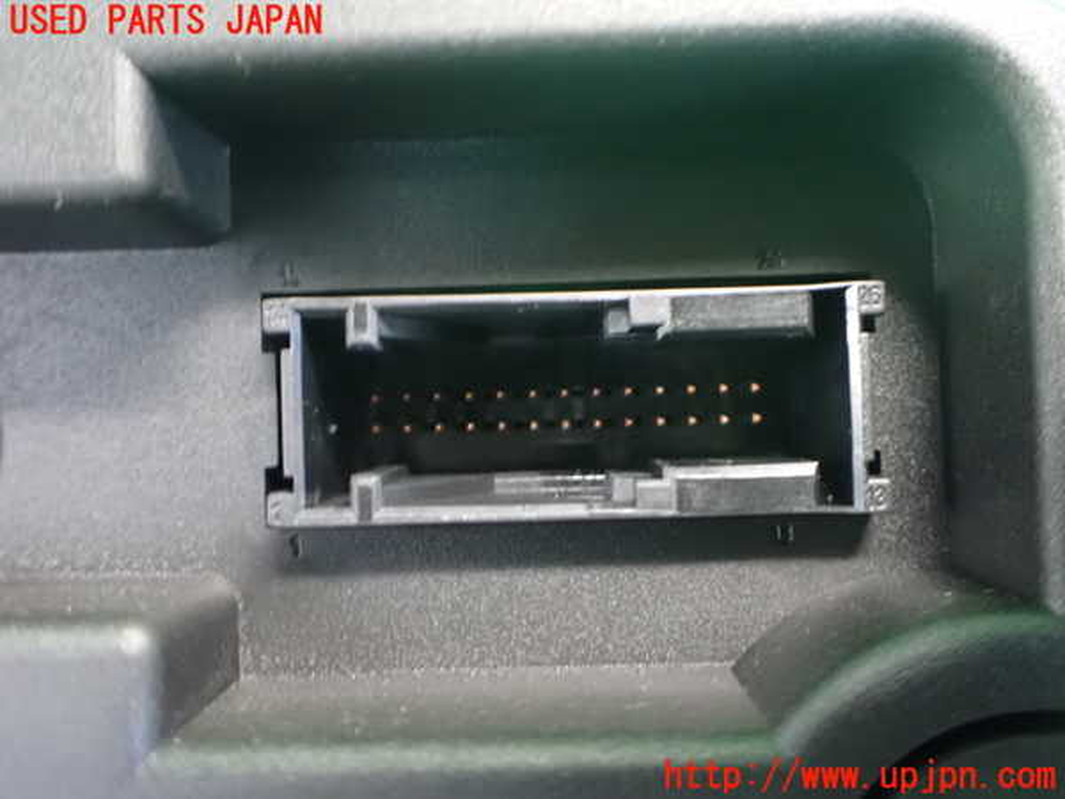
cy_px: 400
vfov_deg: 46.8
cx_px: 532
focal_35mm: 30
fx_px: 923
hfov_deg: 60.0
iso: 1600
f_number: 2.3
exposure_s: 1/20
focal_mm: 5.4
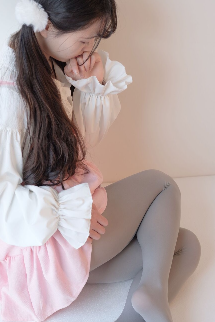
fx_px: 707
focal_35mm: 79
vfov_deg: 25.6
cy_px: 196
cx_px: 79
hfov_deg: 17.3
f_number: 3.2
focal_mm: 35
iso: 250
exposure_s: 1/80
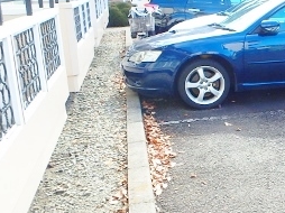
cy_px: 91
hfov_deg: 31.9
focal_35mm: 53
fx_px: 436
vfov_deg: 27.4
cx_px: 315
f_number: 3.5
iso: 125
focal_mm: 3.7
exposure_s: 1/160
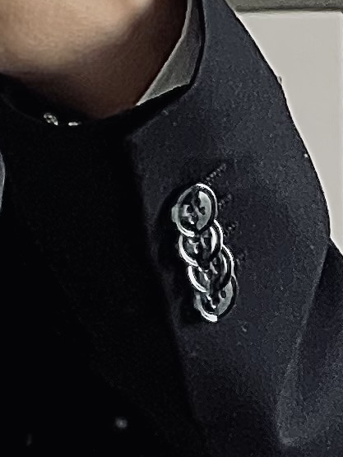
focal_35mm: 559
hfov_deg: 2.6
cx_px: -520
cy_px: 60
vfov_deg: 3.5
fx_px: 7377
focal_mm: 9
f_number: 2.8
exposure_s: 1/66
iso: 200
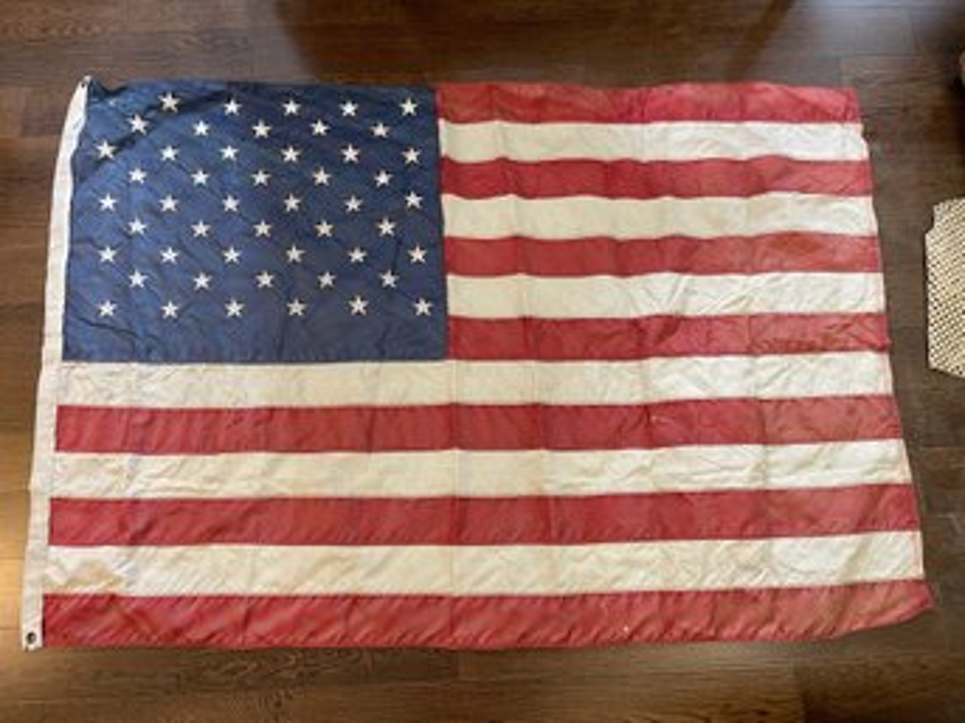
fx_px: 697
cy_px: 362
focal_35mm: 25
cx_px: 482
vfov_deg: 54.9
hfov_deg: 69.4
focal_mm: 5.1
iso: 200
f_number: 1.6
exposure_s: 1/60
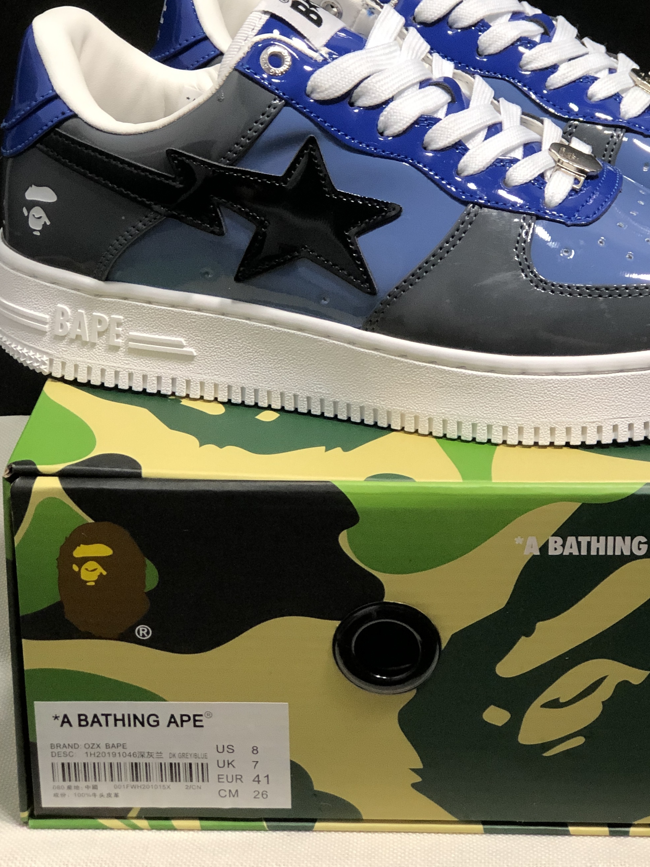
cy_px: 264
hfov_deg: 16.8
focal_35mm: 88
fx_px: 2203
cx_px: 415
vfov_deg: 22.1
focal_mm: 6.6
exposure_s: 1/30
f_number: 2.8
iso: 100
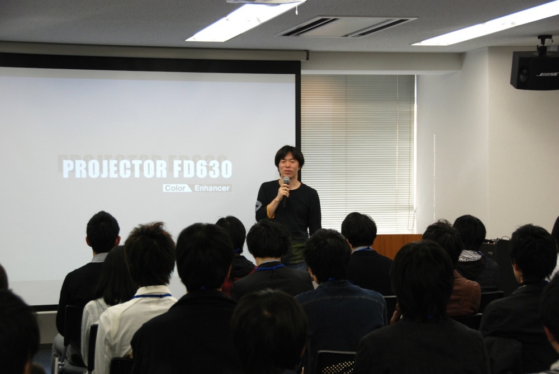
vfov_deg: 16.6
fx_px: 1283
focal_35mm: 82
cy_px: 187
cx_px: 280
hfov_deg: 24.6
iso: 400
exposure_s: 1/100
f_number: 4.8
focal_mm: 55
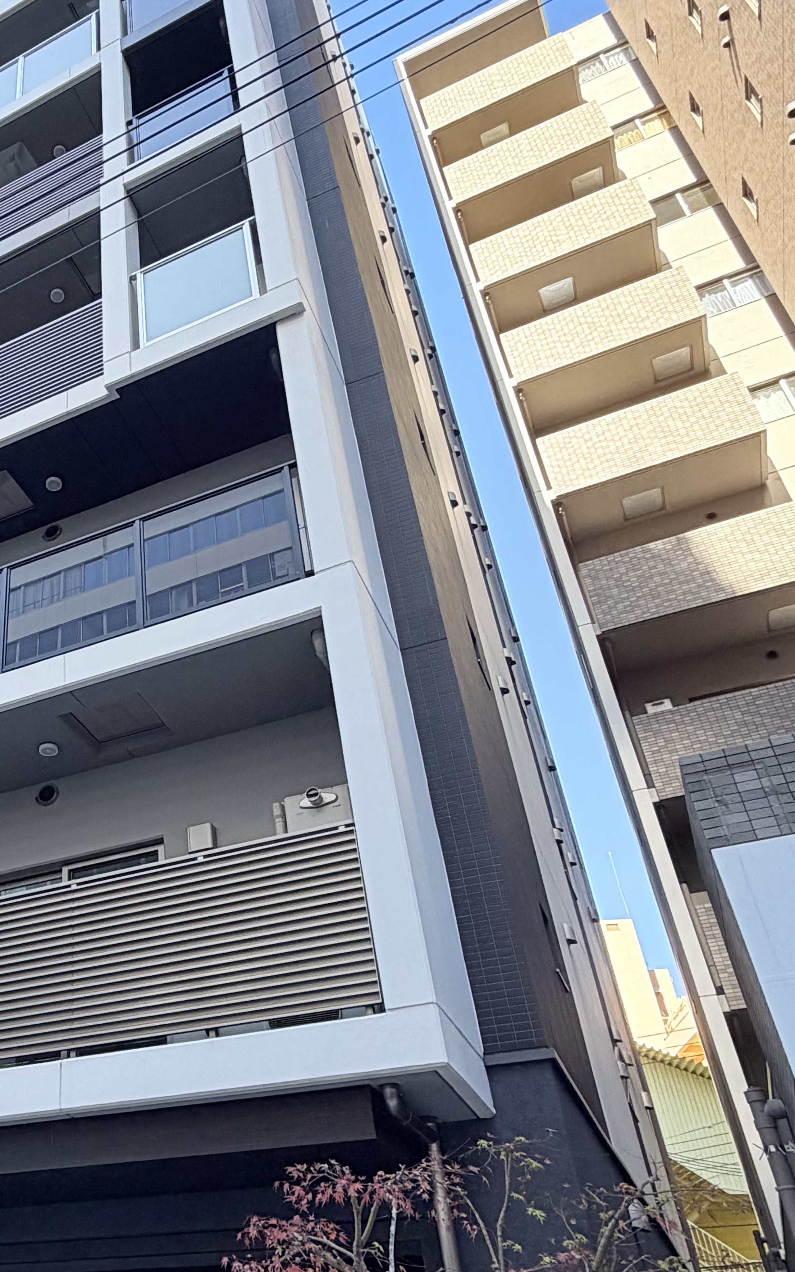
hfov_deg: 36.4
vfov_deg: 59.6
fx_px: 1109
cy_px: 690
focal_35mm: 32
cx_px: 47
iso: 64
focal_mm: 2.22
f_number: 2.2
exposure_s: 1/502
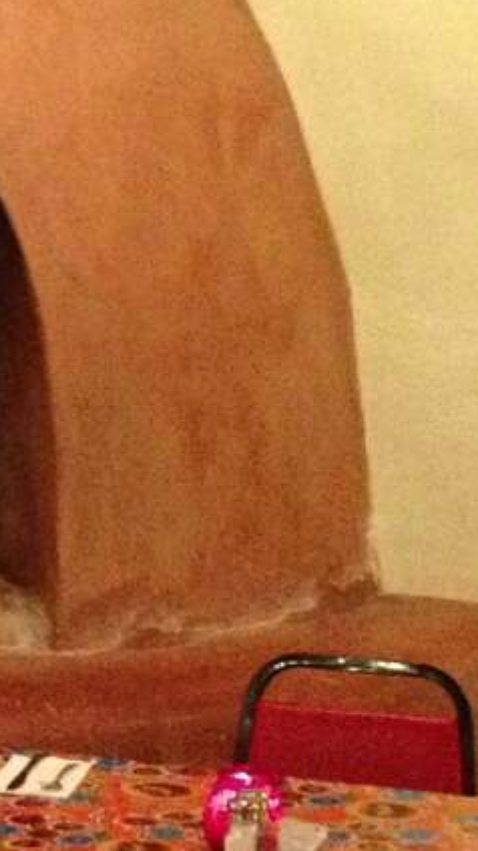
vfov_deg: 29.1
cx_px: -104
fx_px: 1625
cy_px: 269
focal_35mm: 72
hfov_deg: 16.0
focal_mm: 4.28
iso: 500
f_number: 2.4
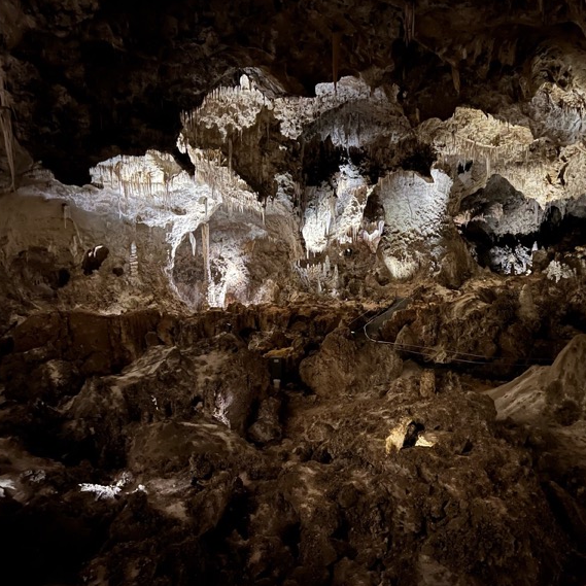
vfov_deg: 52.5
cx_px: 386
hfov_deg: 51.6
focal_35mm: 31
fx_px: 594
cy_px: 294
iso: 1250
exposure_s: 1/5
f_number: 1.5
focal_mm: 5.7
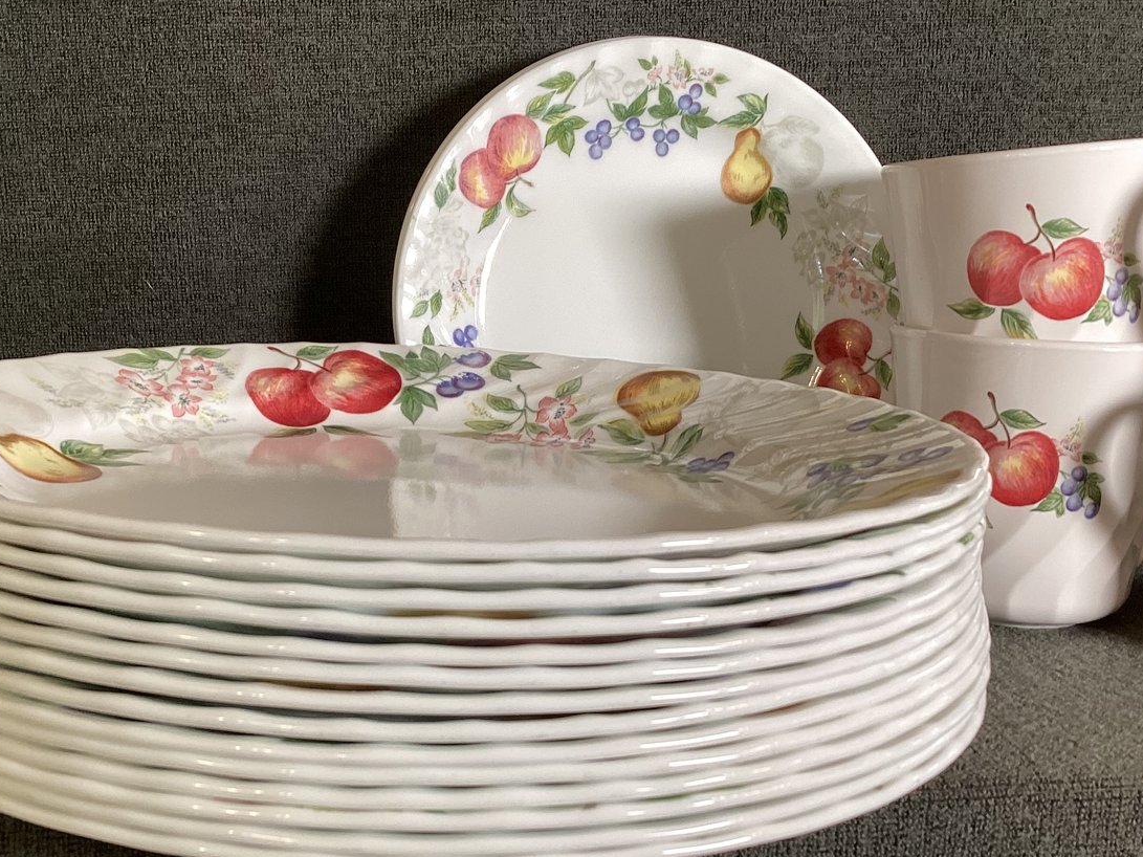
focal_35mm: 43
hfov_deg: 43.6
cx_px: 442
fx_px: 1420
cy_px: 498
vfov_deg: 33.5
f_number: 2.4
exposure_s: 1/50
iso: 64
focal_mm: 3.3
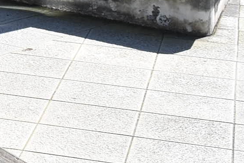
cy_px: -127
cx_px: -333
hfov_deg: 9.6
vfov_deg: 7.0
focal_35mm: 192
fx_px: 1302
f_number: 8
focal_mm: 24
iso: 200
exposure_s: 1/500
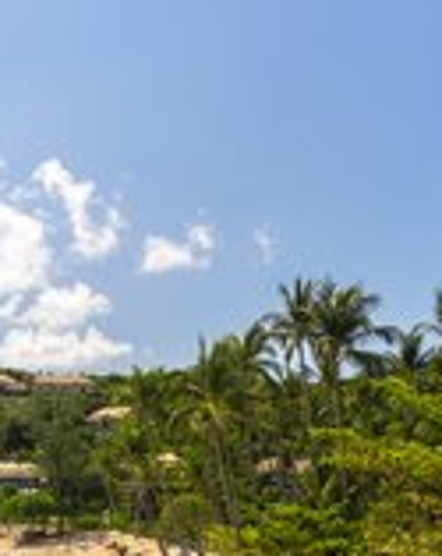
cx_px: 85
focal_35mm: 46
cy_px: 506
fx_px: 754
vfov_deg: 37.6
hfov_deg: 31.8
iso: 100
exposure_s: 1/80
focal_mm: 16
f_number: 13
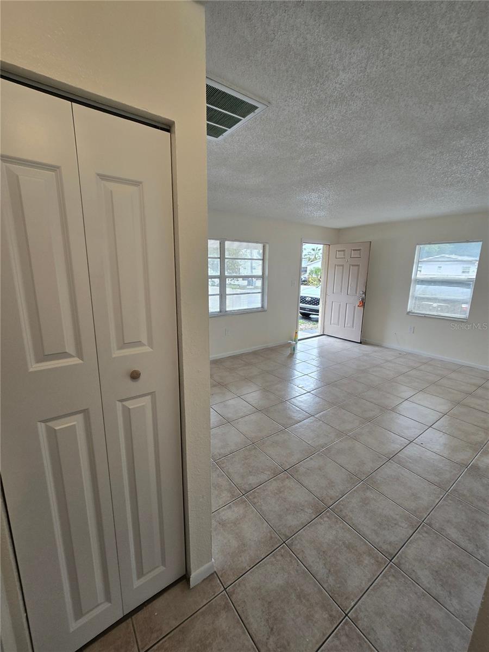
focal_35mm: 13
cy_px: 326
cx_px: 244
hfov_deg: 89.9
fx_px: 245
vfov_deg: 106.2
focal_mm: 2.2
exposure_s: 1/60
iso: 64
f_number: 2.2
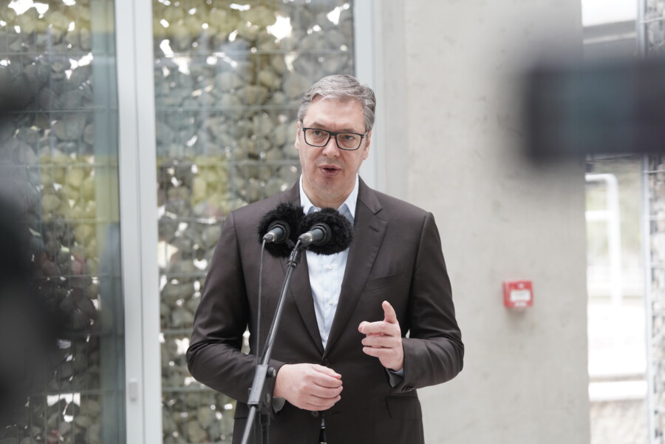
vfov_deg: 11.3
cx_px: 332
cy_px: 222
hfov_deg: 16.9
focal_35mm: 121
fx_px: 2235
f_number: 3.5
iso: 1000
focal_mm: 121
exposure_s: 1/250
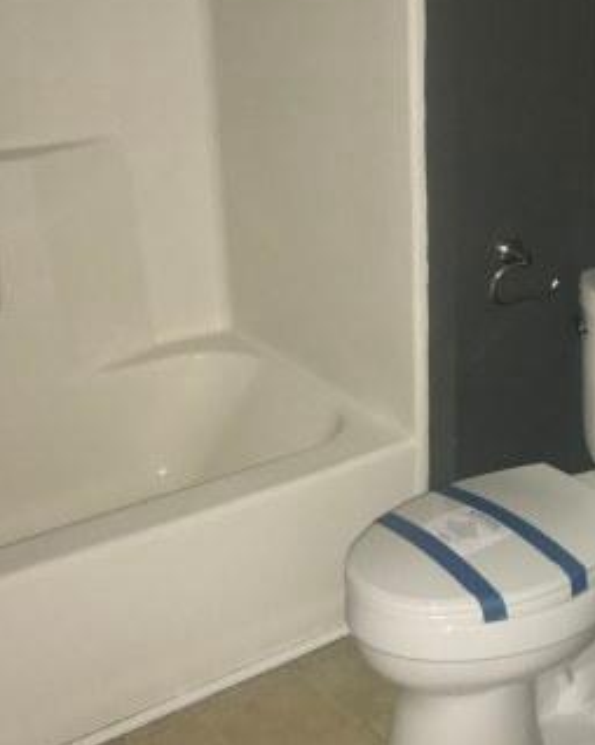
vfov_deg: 34.1
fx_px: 1212
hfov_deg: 26.1
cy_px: 340
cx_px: 597
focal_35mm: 55
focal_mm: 3.99
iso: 100
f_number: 1.8
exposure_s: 1/16
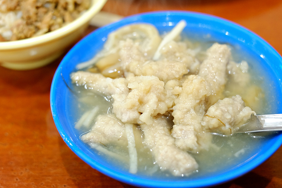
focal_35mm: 57
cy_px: 90
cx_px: 132
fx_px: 446
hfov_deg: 35.0
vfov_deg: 23.8
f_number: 2.8
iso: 1600
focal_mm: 35
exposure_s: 1/42
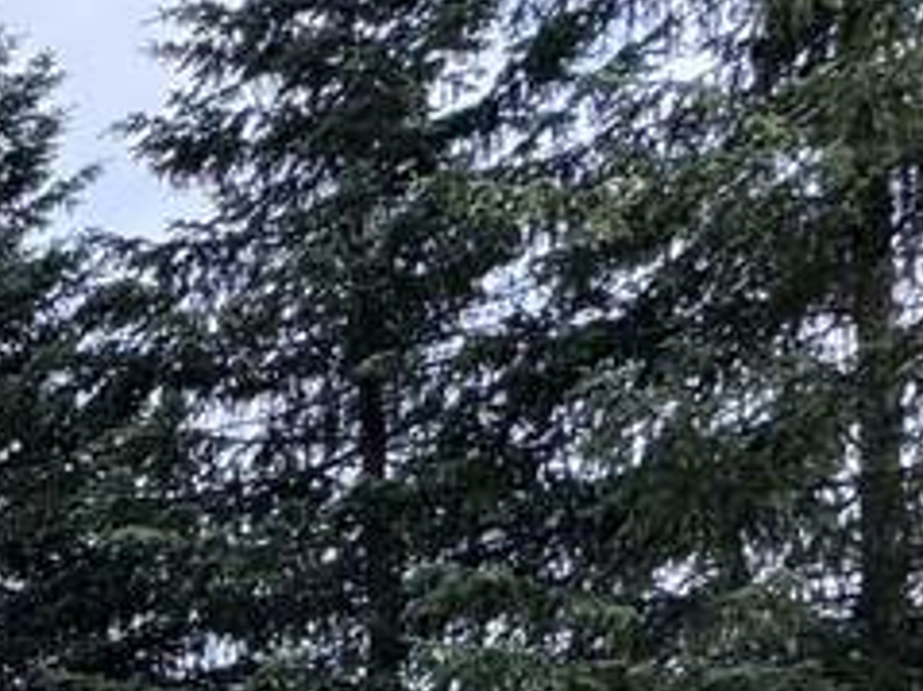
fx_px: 1999
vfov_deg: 16.2
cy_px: 1282
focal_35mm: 75
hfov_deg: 16.7
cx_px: -1077
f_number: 2.2
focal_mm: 2.22
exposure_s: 1/713
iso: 50
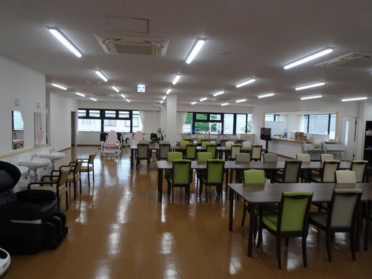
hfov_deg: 71.6
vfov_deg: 56.8
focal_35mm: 24
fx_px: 258
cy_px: 140
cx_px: 186
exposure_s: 1/40
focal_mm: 4.1
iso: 80
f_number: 3.5
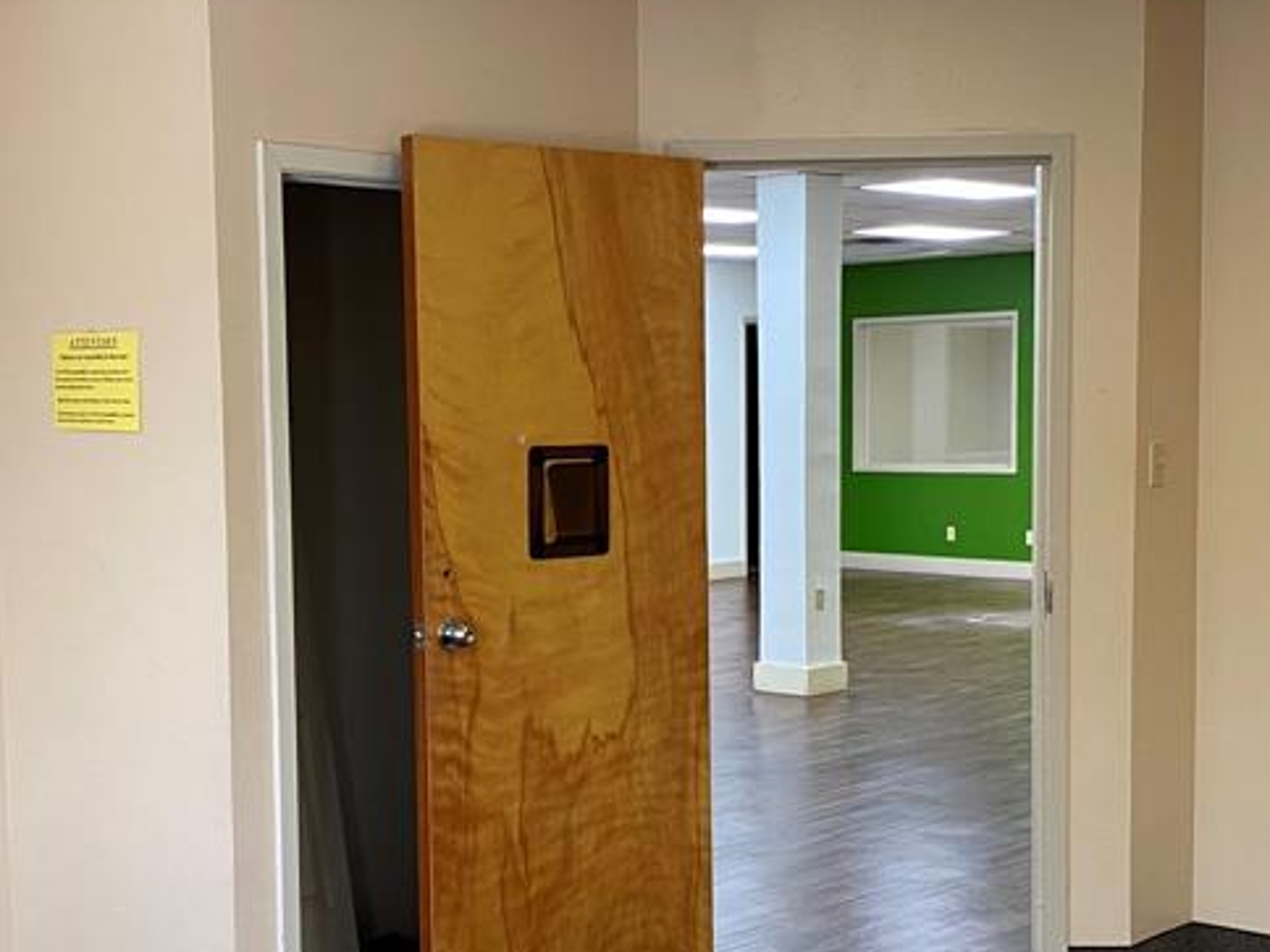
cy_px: 593
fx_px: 2018
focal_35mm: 55
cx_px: 588
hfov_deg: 34.9
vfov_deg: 26.5
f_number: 1.8
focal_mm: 4.25
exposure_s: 1/60
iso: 125
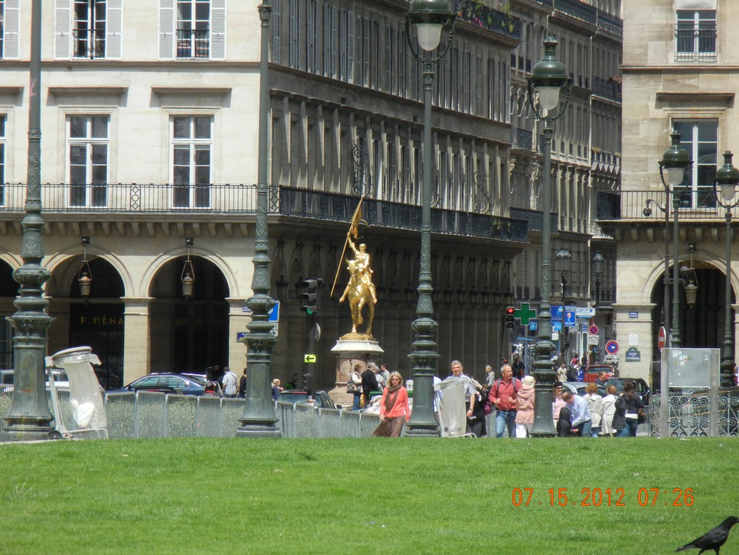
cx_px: 370
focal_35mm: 300
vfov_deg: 5.0
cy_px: 278
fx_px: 6405
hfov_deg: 6.6
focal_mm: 54
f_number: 5.6
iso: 160
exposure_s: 1/684
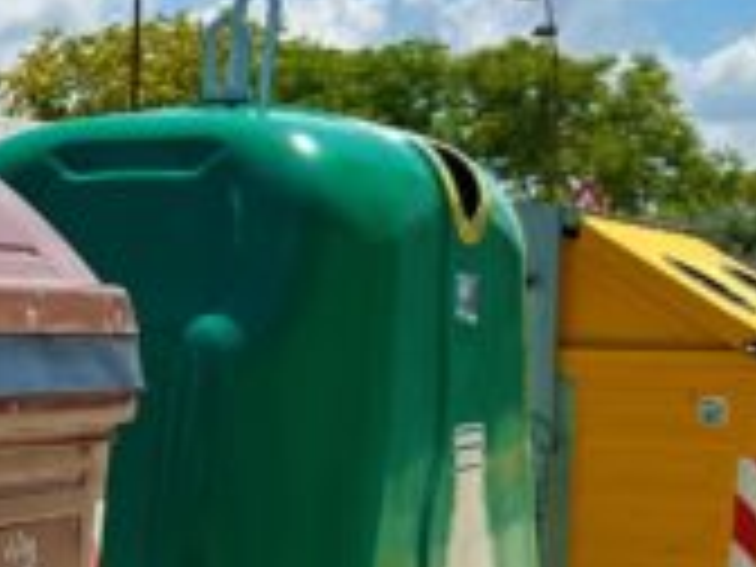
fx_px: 2162
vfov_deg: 14.8
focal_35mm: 99
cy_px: 531
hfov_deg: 18.9
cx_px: -126
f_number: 1.5
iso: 50
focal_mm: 5.7
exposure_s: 1/6211
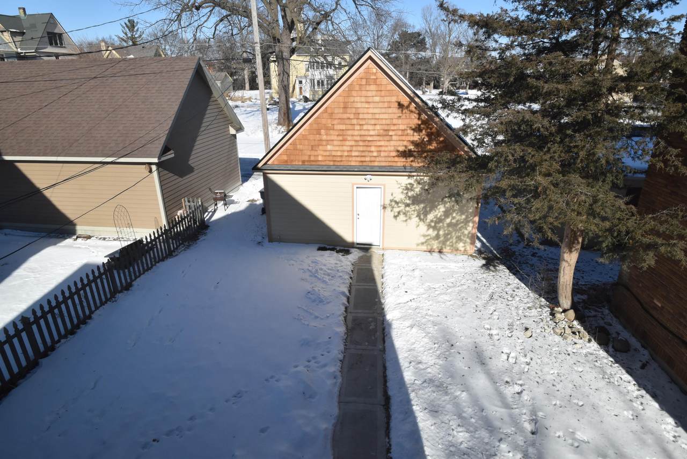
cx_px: 344
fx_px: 372
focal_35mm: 20
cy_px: 230
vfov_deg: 63.2
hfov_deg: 85.4
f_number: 13
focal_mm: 13
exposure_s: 1/640
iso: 800
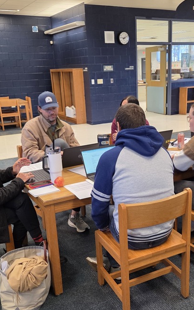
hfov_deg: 33.4
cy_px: 176
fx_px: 321
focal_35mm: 38
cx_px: 126
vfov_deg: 51.4
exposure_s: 1/120
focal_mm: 5.4
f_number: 1.8
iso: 250
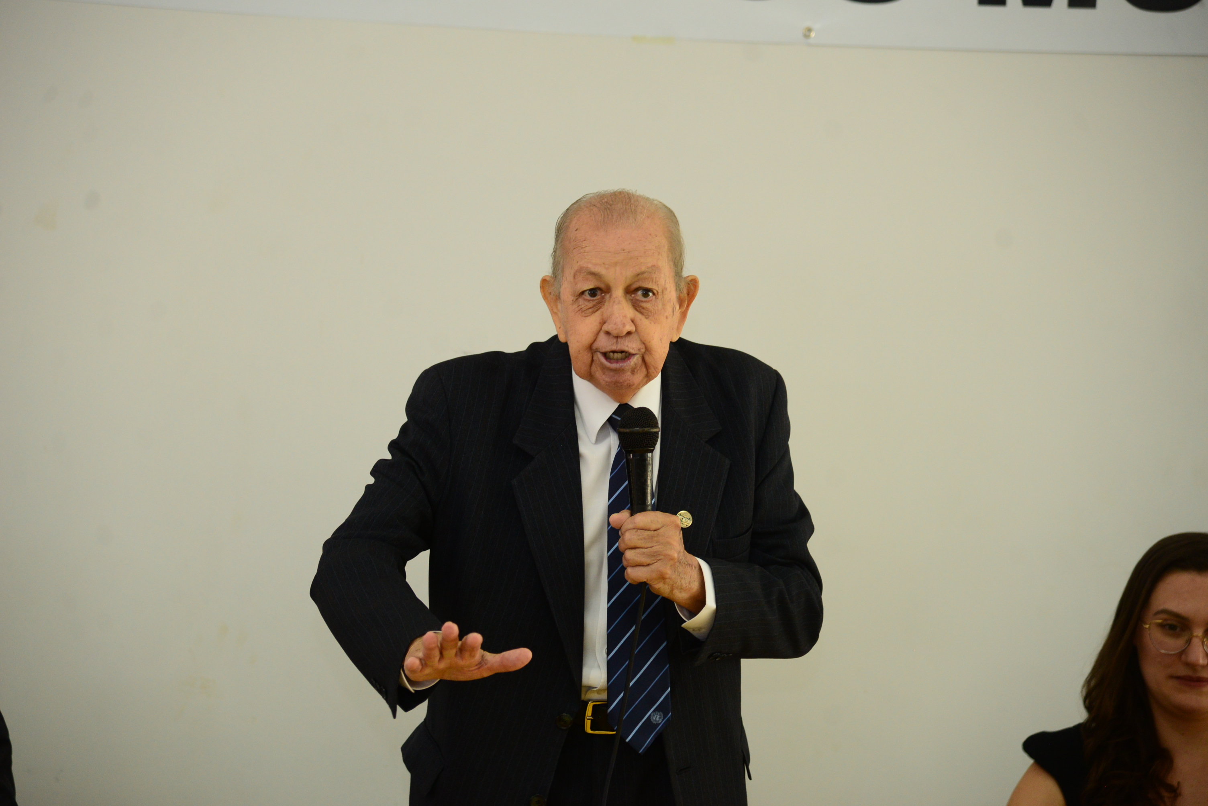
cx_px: 604
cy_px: 403
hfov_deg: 17.1
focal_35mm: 120
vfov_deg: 11.4
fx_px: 4028
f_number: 4
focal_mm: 120
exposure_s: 1/125
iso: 1600
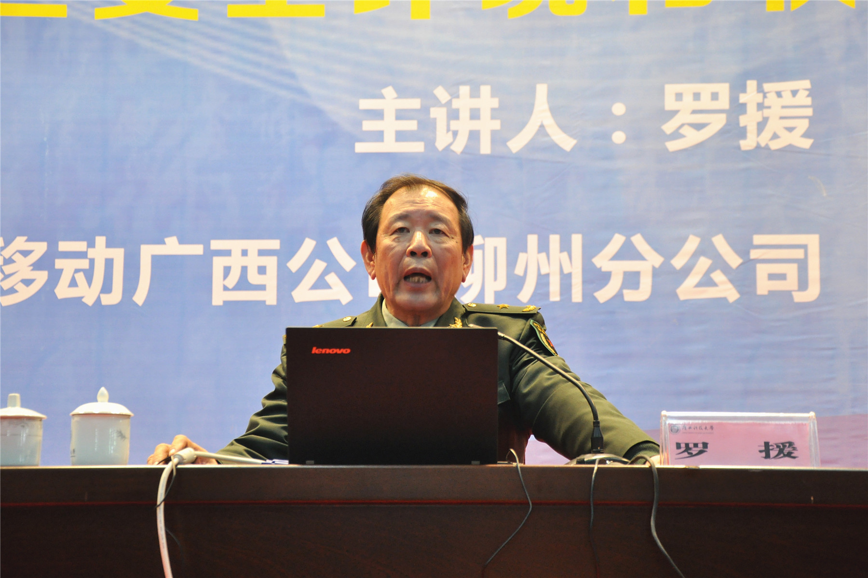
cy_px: 289
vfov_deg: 18.2
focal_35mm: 75
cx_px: 434
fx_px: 1808
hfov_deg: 27.0
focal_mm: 50
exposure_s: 1/10
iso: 800
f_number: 5
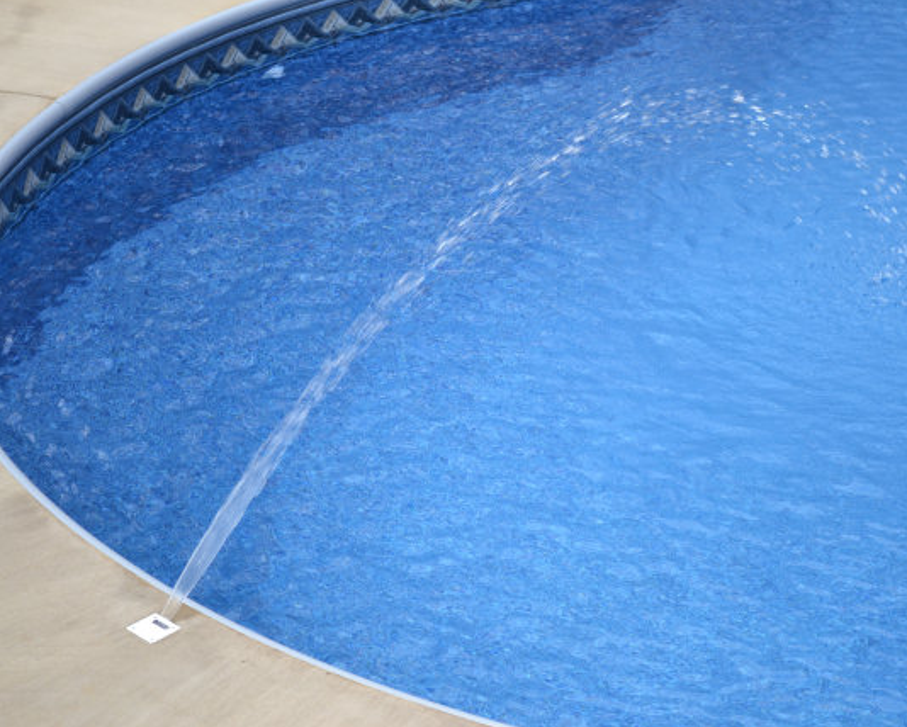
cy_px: 363
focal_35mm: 89
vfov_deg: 17.3
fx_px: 2391
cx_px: 525
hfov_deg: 21.5
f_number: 5.6
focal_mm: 52
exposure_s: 1/125
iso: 200
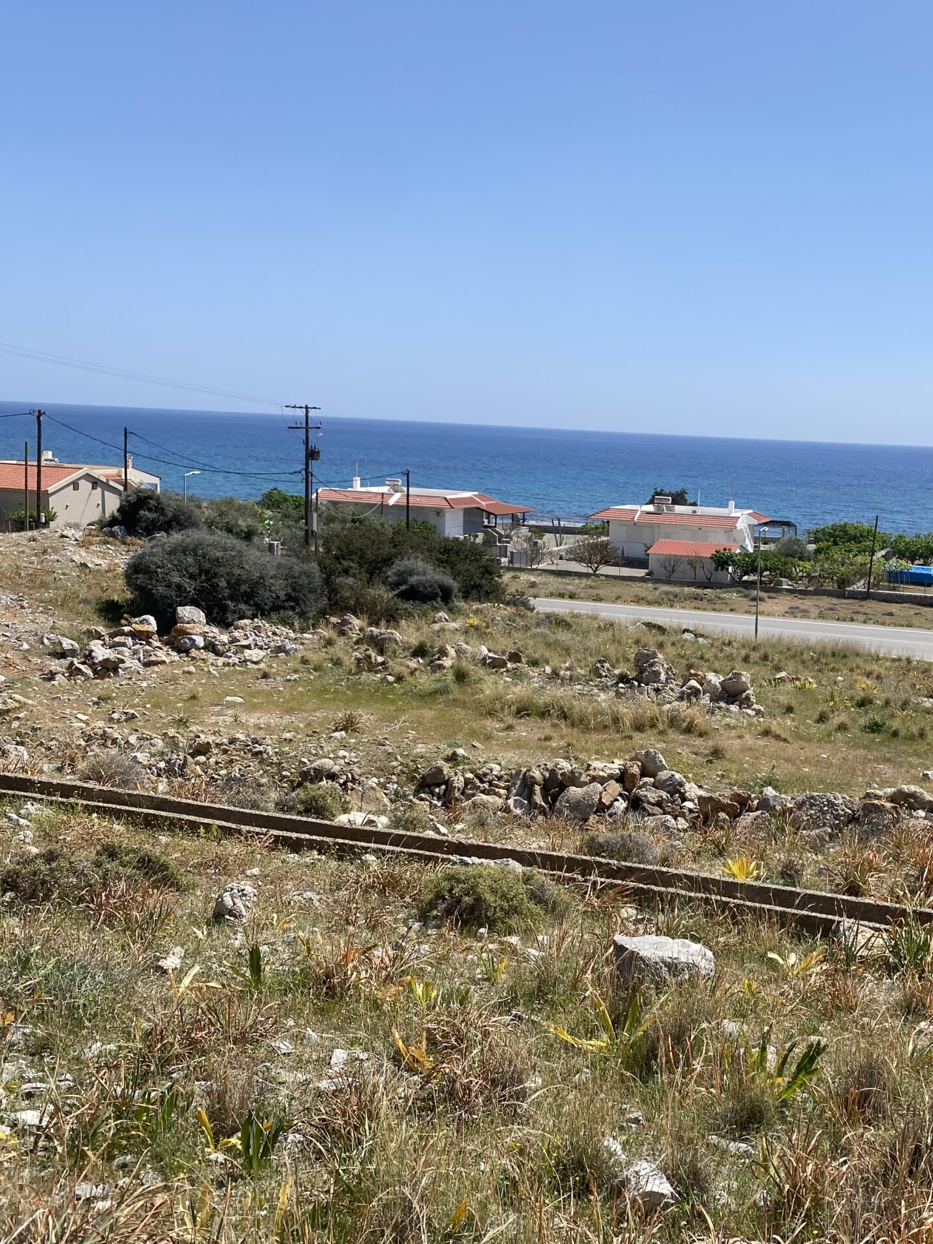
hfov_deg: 39.3
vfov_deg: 52.6
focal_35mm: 35
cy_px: 623
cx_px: 726
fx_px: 1258
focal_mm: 4.25
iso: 32
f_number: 1.8
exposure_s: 1/3984
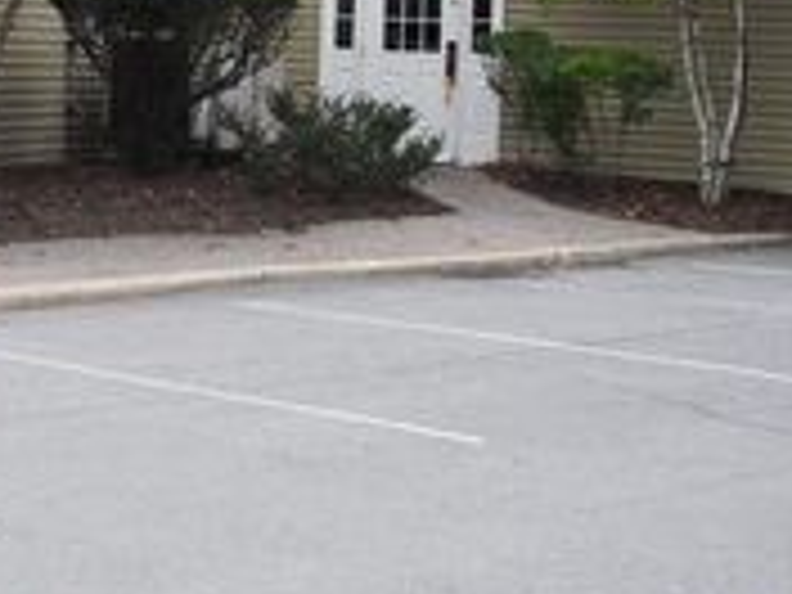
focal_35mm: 102
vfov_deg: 14.4
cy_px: 128
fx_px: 2334
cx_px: -234
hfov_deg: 18.0
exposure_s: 1/320
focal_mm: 6.3
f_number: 3.1
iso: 100
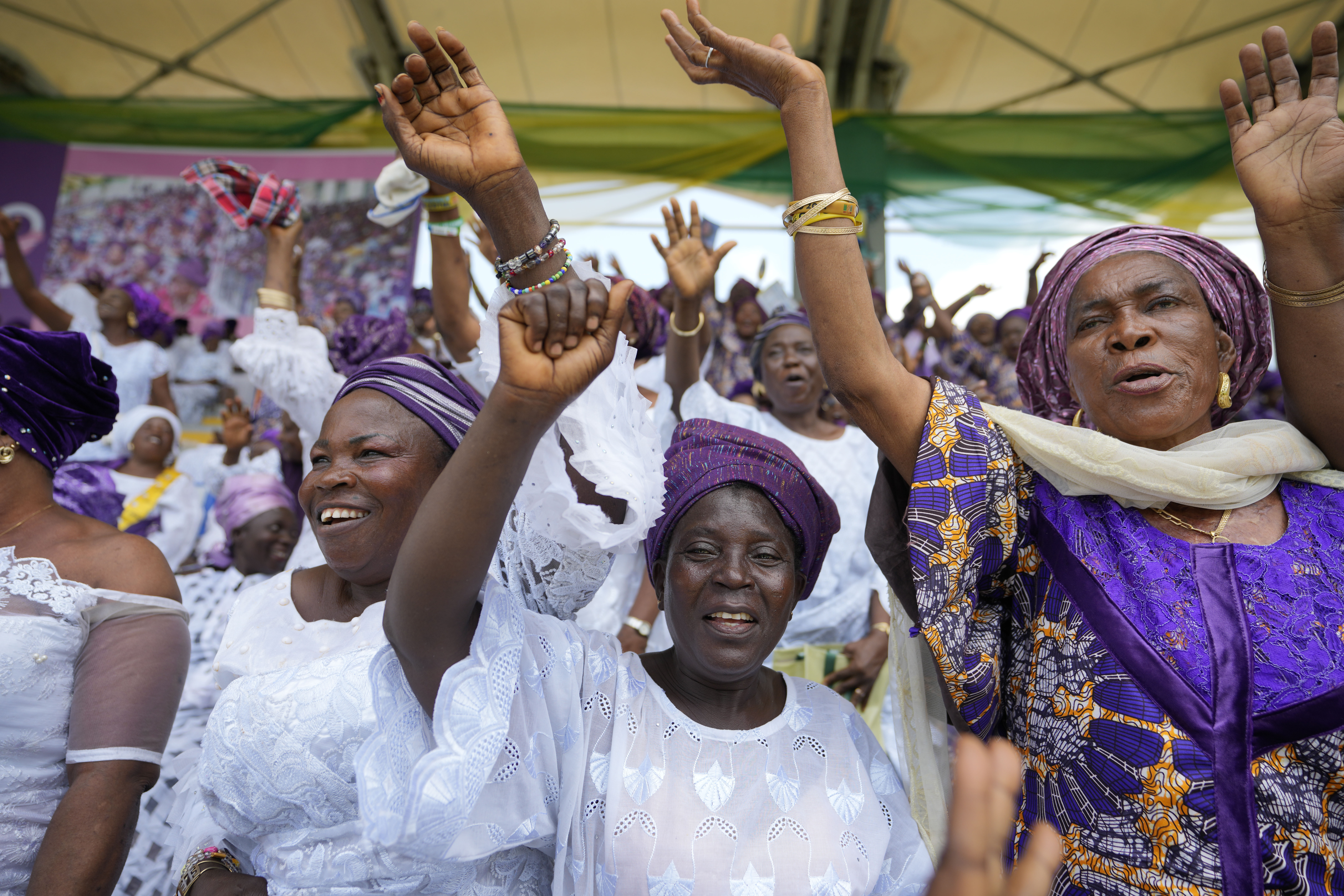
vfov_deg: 55.1
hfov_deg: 76.1
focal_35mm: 23
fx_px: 859
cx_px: 672
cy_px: 448
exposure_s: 1/1000
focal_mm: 23
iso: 160
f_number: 2.8
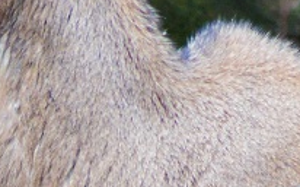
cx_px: -291
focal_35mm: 2897
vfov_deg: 0.5
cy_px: 656
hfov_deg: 0.7
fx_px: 23647
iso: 800
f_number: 6.3
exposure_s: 1/125
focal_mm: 240
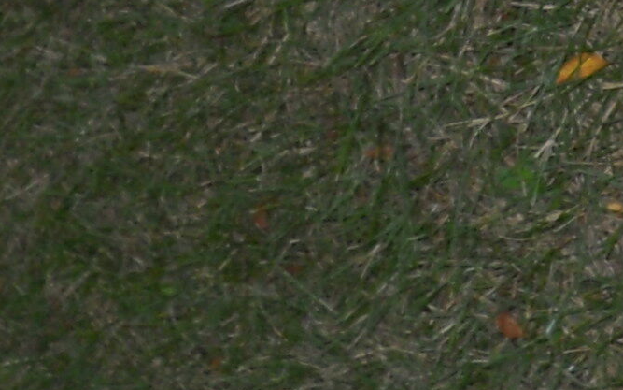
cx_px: 597
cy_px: -553
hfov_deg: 11.7
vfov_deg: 7.0
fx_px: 3022
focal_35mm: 178
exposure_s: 1/25
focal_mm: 5
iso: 80
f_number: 2.7
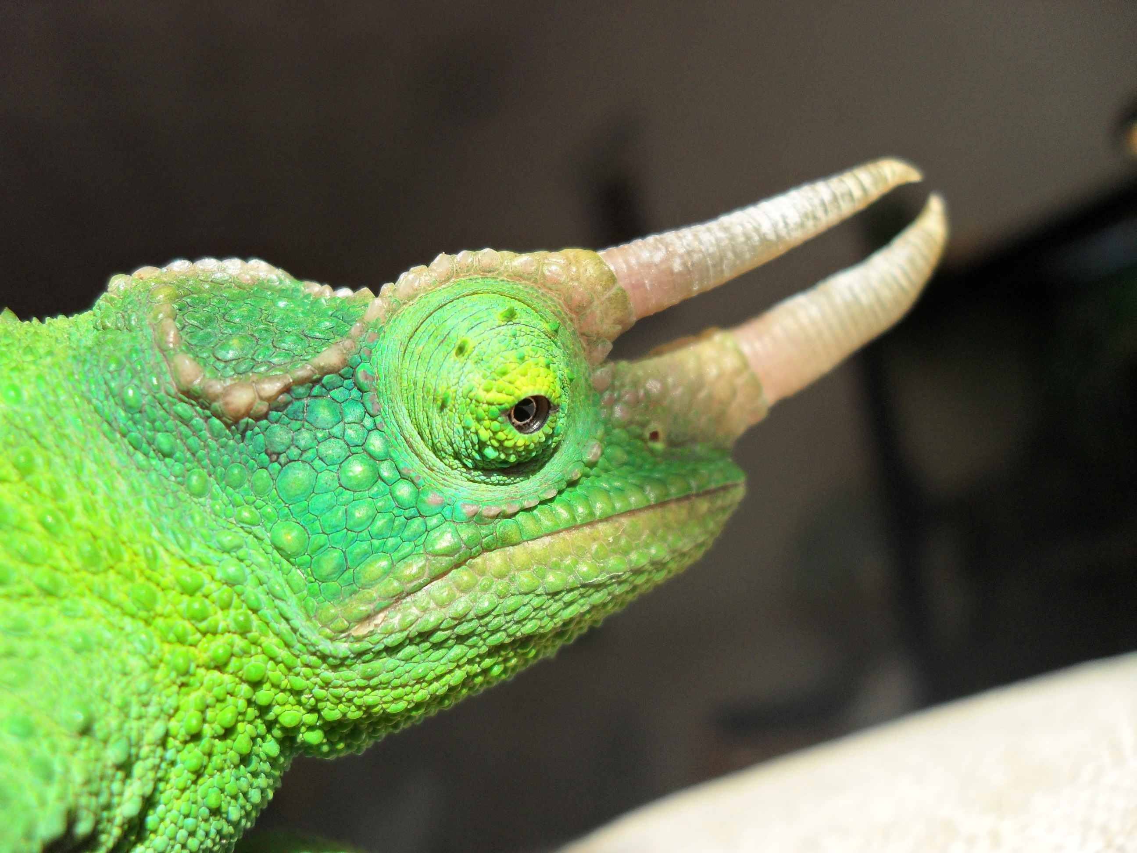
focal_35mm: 35
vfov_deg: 40.7
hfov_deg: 52.6
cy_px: 426
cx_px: 568
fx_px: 1150
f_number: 2.8
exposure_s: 1/350
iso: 100
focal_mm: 6.2
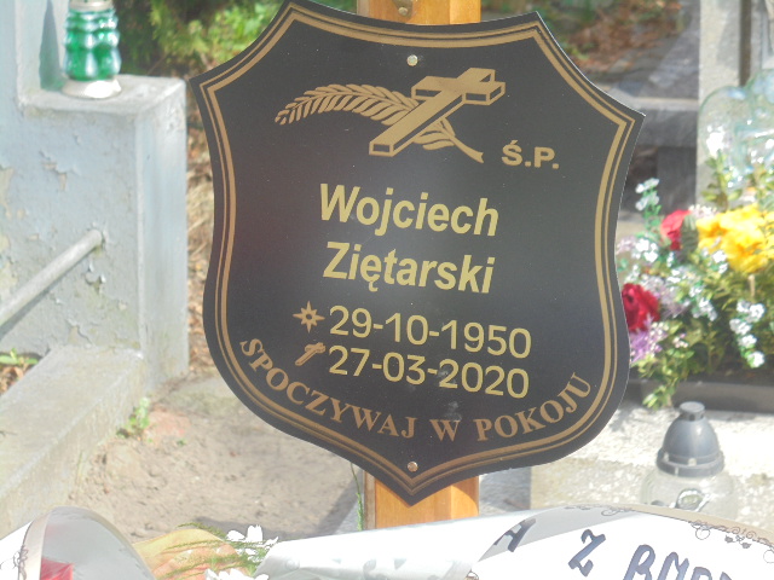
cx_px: 387
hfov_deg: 16.1
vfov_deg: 12.1
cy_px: 290
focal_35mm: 122
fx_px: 2728
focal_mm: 21.8
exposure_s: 1/125
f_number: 5.6
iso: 100
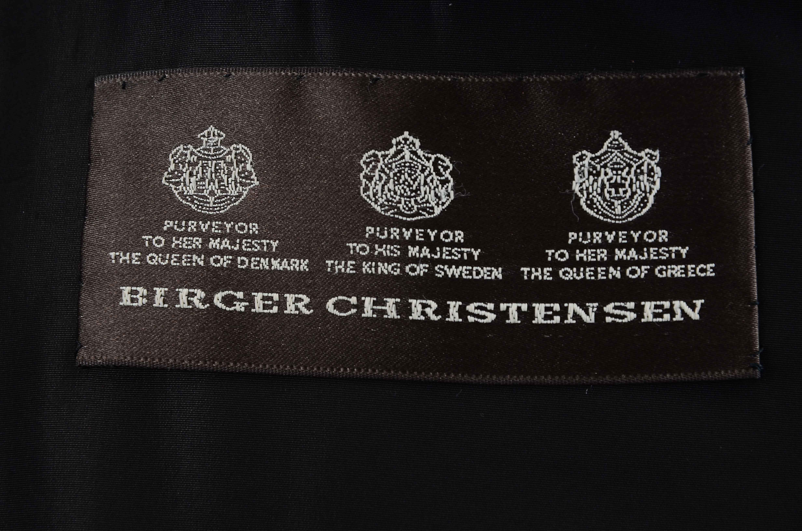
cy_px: 266
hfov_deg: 13.1
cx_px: 401
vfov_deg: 8.7
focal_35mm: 158
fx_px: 3501
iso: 160
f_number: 8
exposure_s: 1/80
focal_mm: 105
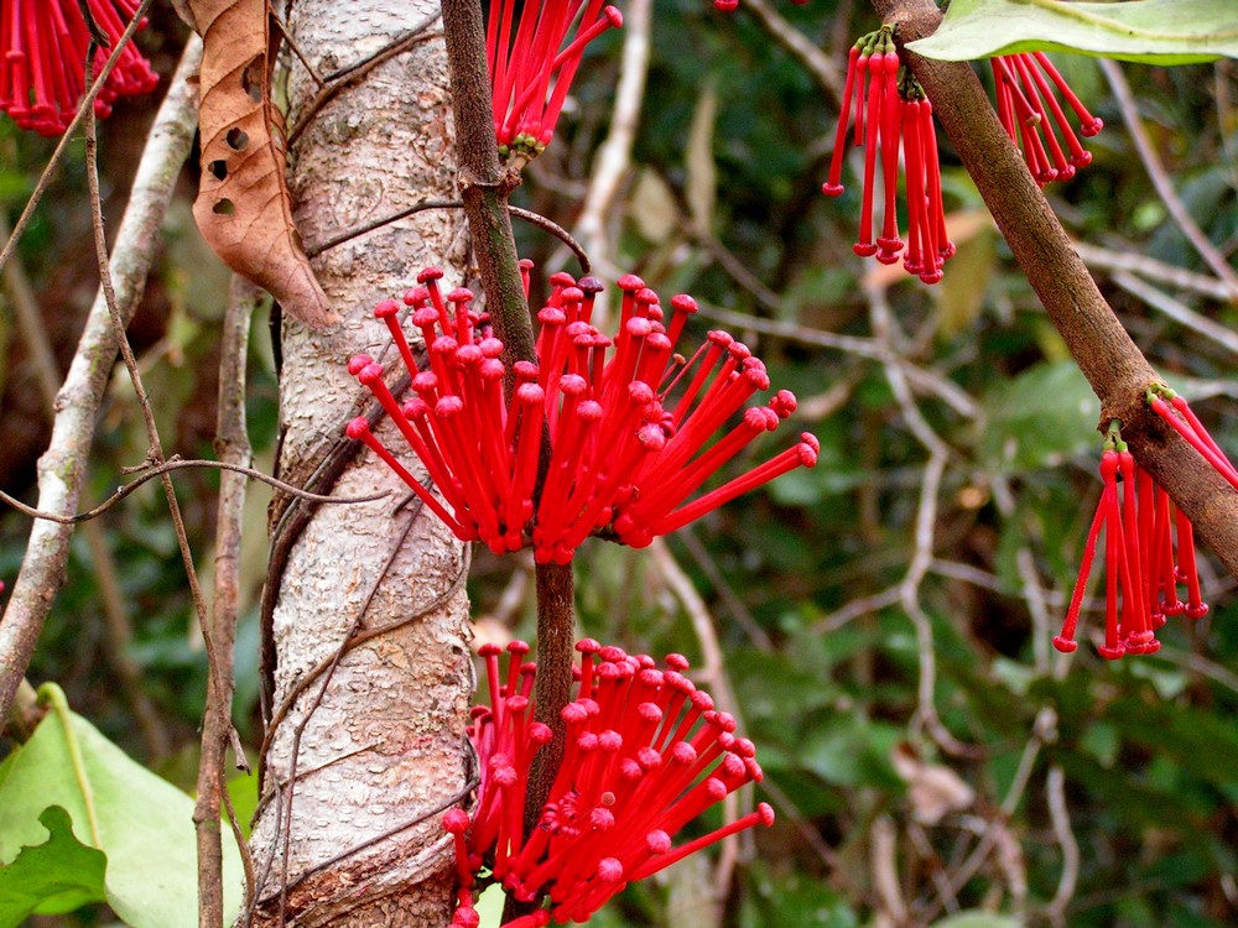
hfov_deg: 24.4
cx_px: 619
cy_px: 464
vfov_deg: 18.4
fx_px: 2861
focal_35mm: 80
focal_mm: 13.4
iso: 200
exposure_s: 1/80
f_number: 3.2
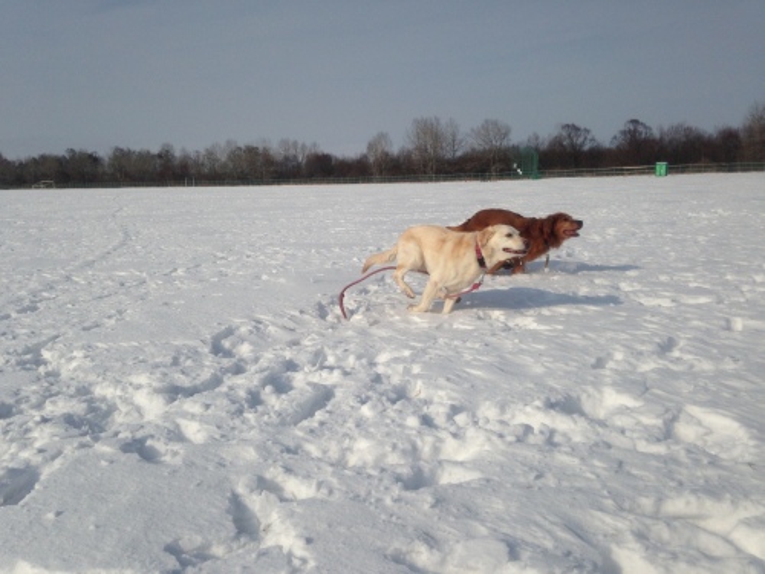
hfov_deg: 55.4
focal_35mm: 33
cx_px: 382
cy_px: 287
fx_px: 729
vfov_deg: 42.9
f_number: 2.4
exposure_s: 1/6803
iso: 50
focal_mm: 4.12
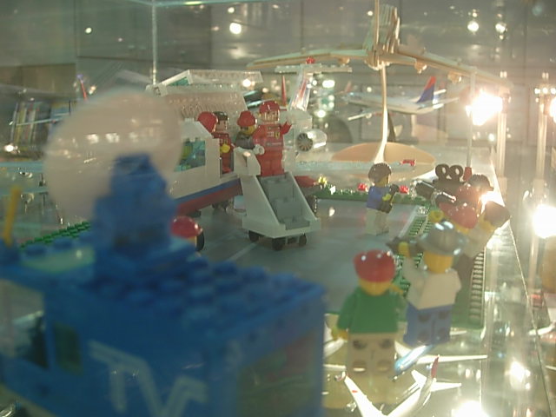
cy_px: 208
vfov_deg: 37.7
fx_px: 610
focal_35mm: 38
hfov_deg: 49.0
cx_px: 278
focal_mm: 7.8
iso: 79
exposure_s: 1/20.7
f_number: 2.8
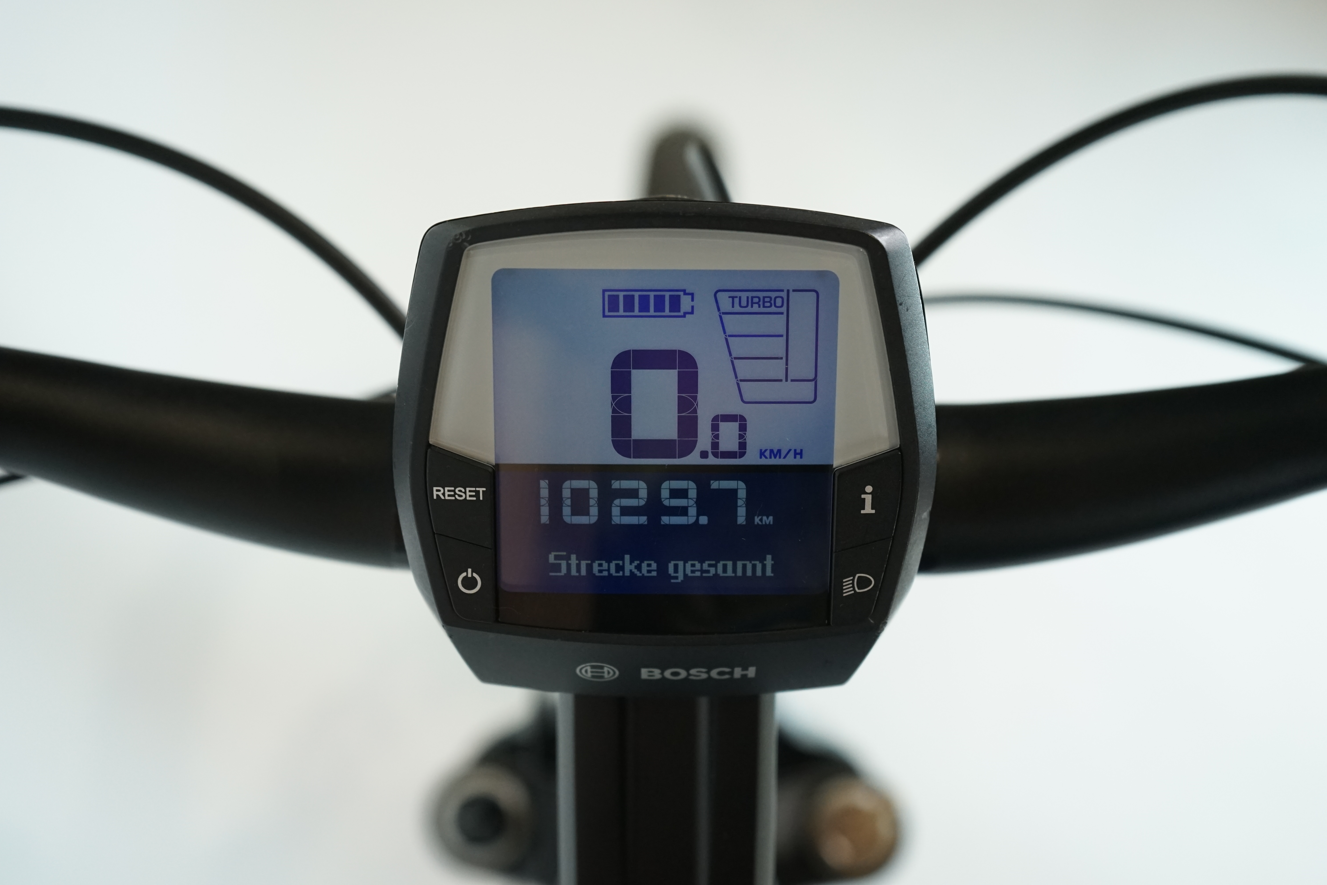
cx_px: 664
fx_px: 1732
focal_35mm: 47
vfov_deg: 28.6
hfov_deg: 41.9
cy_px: 442
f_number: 5.6
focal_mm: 47
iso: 1600
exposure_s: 1/200
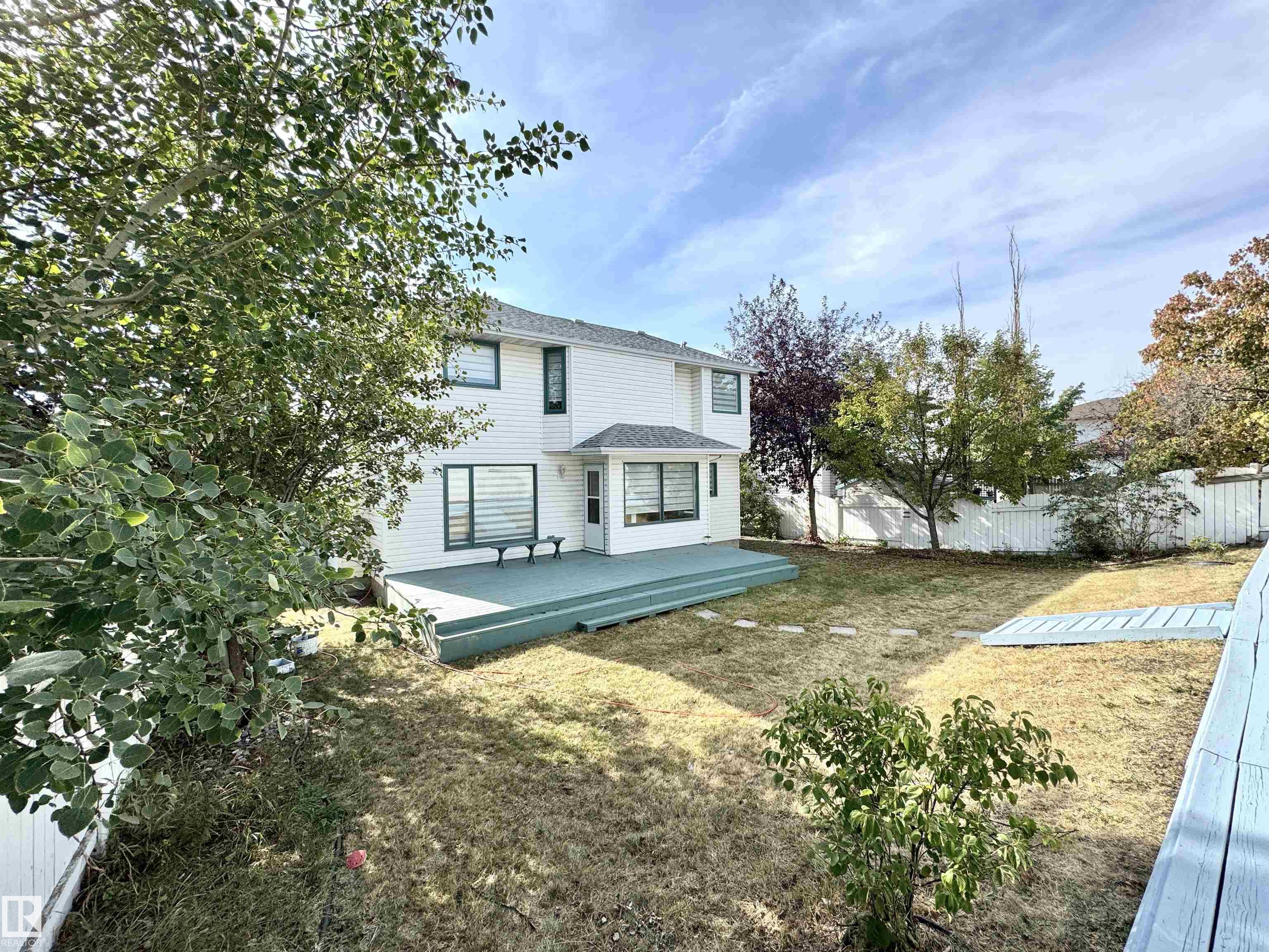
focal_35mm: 14
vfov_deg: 85.7
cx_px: 634
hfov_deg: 102.1
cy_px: 476
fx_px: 513
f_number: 2.2
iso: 50
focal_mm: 2.22
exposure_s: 1/1094
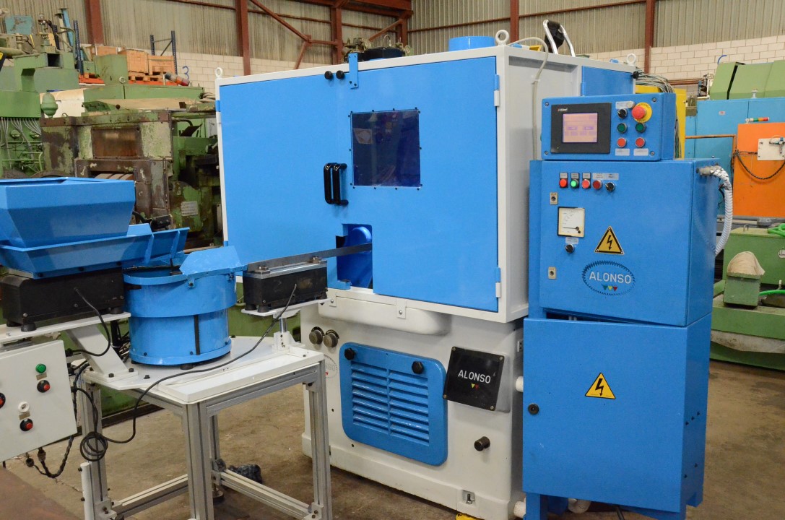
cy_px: 260
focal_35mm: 36
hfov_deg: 53.2
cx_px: 392
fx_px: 783
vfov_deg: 36.7
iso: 6400
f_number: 7.1
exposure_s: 1/200
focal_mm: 24
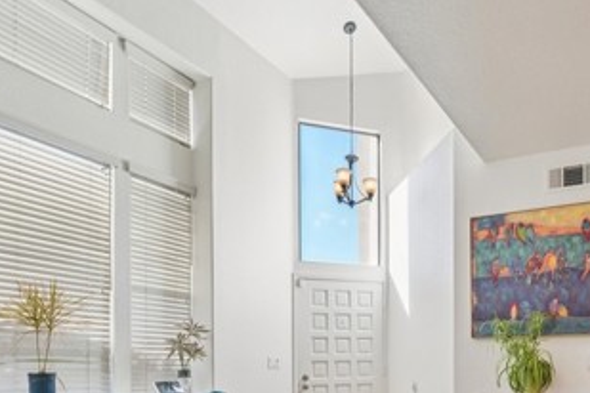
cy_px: 374
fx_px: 475
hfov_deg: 60.4
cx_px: 437
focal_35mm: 29
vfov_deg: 40.5
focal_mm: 14
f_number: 7.1
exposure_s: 1/30
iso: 250
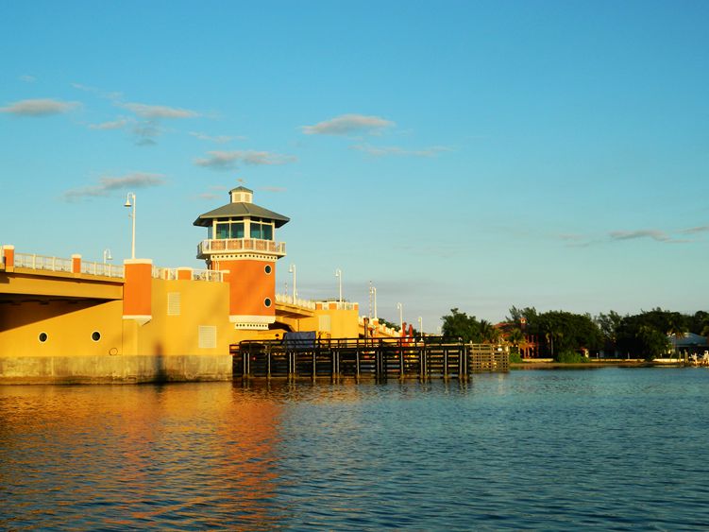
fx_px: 962
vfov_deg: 30.9
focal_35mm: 47
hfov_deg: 40.4
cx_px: 354
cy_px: 266
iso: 80
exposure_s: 1/640
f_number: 3.6
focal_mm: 8.4
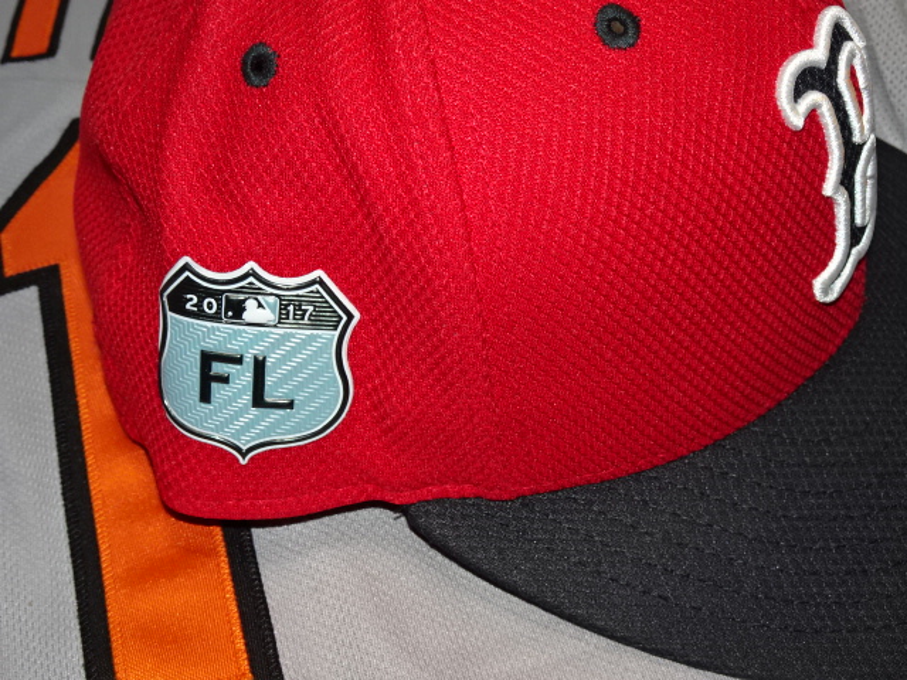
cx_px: 454
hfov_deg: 36.8
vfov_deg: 28.0
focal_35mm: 52
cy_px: 340
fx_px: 1362
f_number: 4.5
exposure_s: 1/60
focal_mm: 8.84
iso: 200
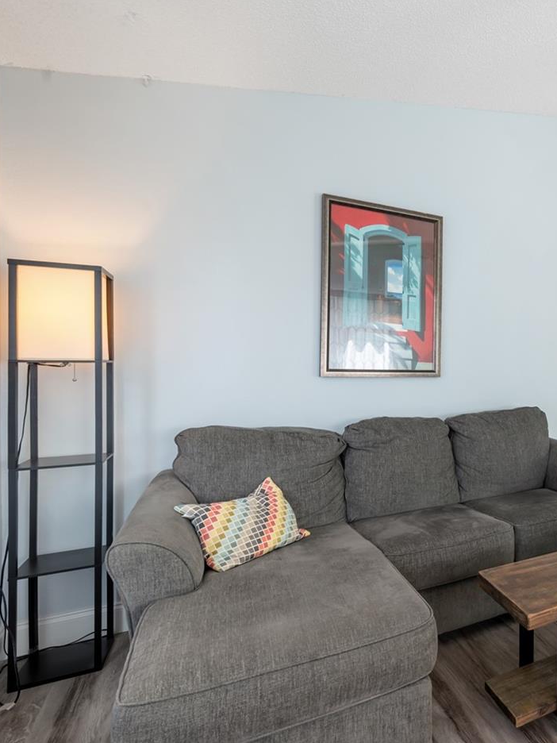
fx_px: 493
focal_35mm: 23
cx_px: 542
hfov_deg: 49.4
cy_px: 368
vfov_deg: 73.9
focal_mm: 14
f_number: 9
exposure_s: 1/8
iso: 250
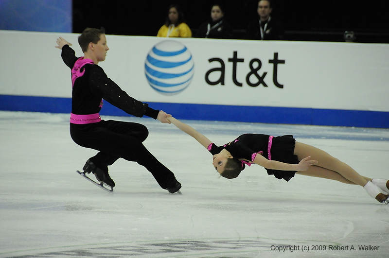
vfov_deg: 4.6
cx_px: 194
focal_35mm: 300
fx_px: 3237
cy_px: 129
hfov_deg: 6.9
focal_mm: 200
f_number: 5.6
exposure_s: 1/1250
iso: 3200
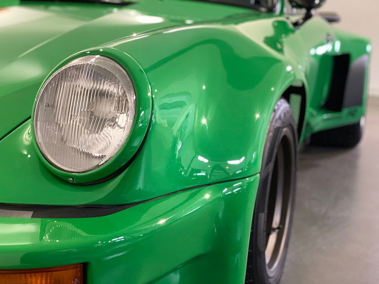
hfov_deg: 36.8
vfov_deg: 28.0
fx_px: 569
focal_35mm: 52
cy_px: 142
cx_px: 190
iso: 400
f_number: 2
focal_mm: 6
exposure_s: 1/20
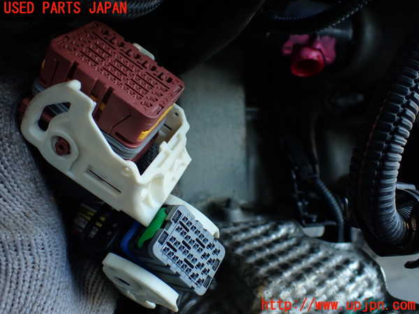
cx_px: 210
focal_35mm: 32
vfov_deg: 44.2
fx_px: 387
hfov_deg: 56.8
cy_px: 157
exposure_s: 1/60
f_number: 2.4
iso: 100
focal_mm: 5.79
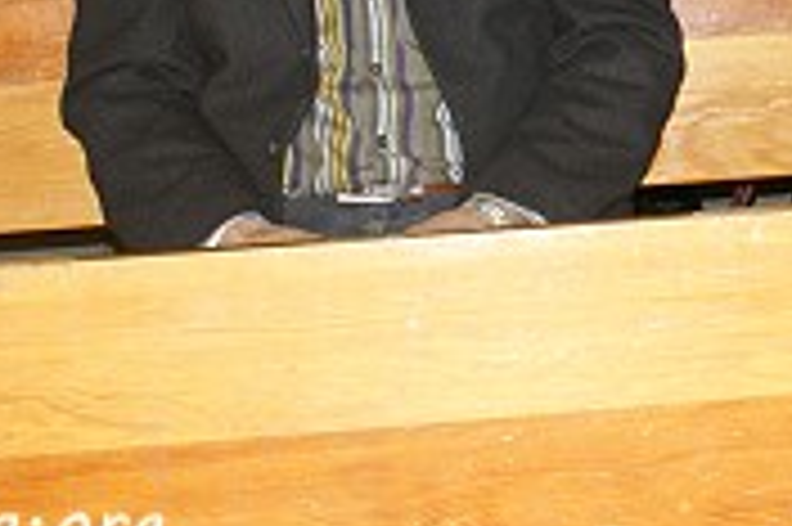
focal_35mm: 128
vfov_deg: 10.5
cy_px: -146
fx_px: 2813
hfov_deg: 15.4
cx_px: 954
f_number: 5
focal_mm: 30
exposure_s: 1/60
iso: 400
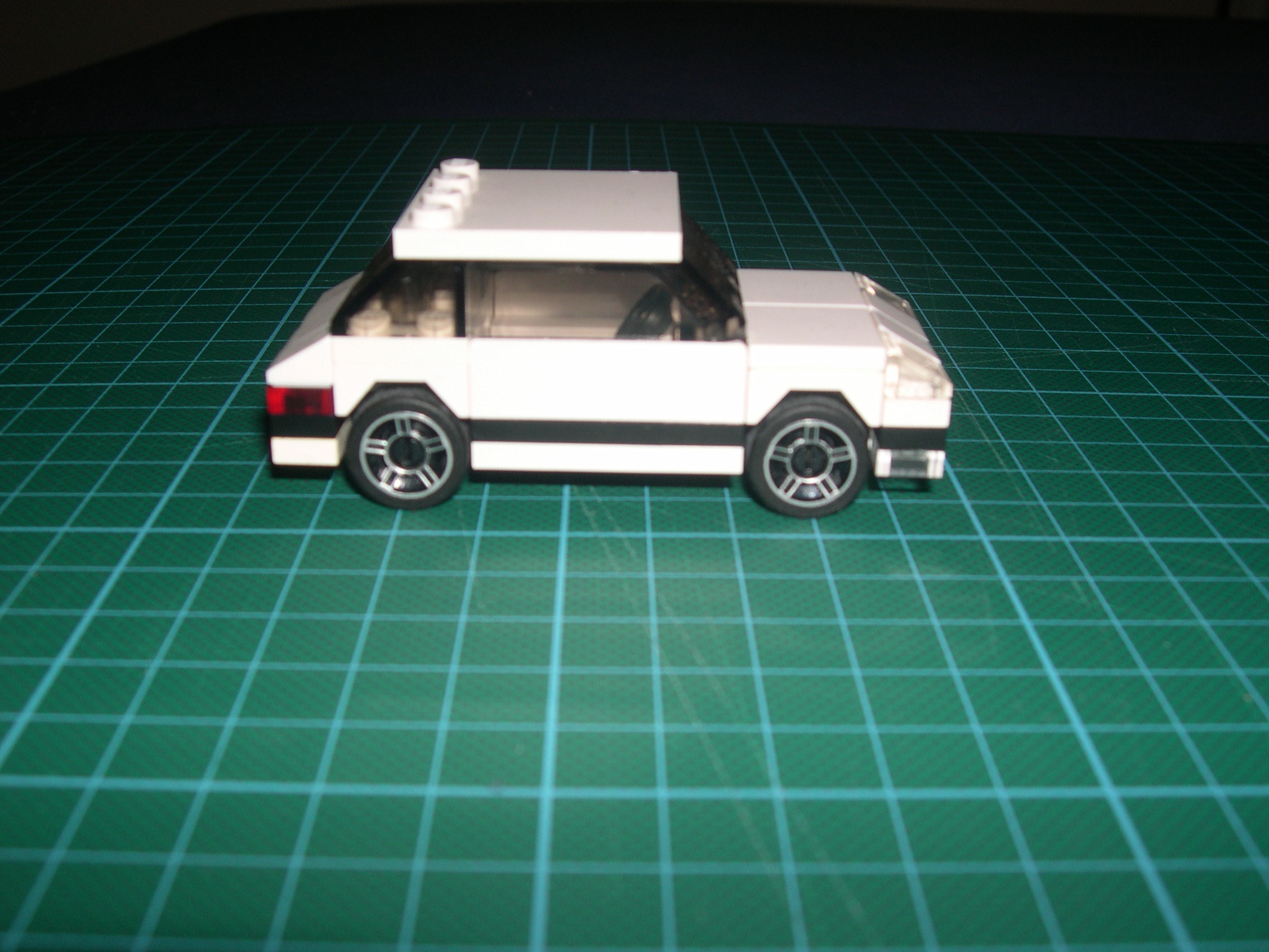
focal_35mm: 38
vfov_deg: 37.7
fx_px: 1393
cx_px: 634
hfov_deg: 49.0
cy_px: 476
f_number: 7.6
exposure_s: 1/60
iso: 100
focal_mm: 8
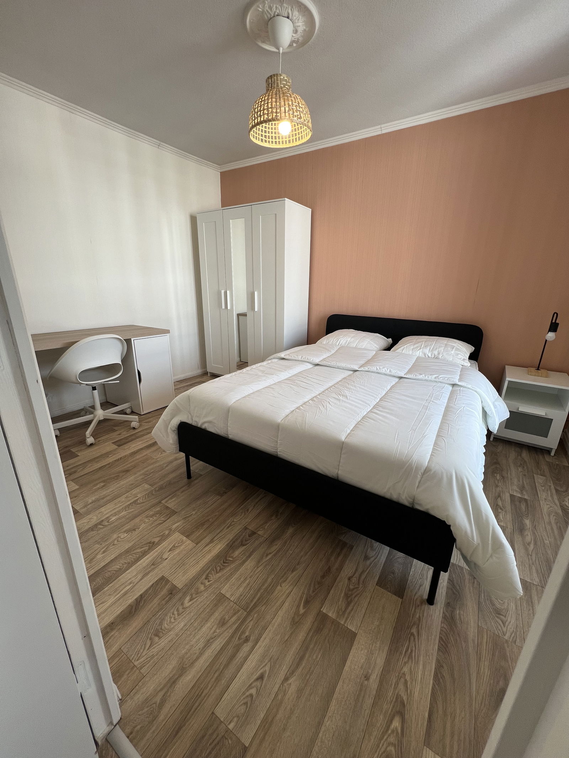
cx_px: 284
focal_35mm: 13
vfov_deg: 106.2
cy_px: 379
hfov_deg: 89.9
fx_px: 285
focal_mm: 1.57
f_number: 1.8
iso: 64
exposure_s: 1/100
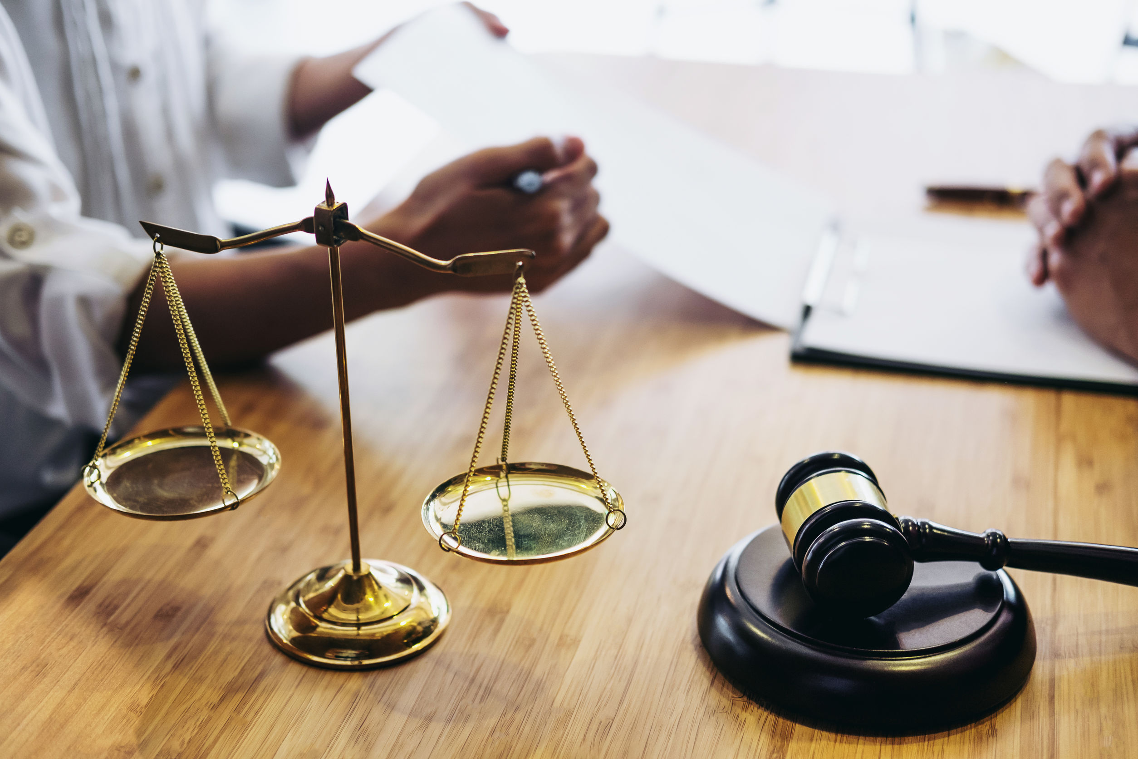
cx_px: 569
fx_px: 1675
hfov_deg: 37.5
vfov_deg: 25.5
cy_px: 380
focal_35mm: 53
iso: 500
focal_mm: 35
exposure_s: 1/80
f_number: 2
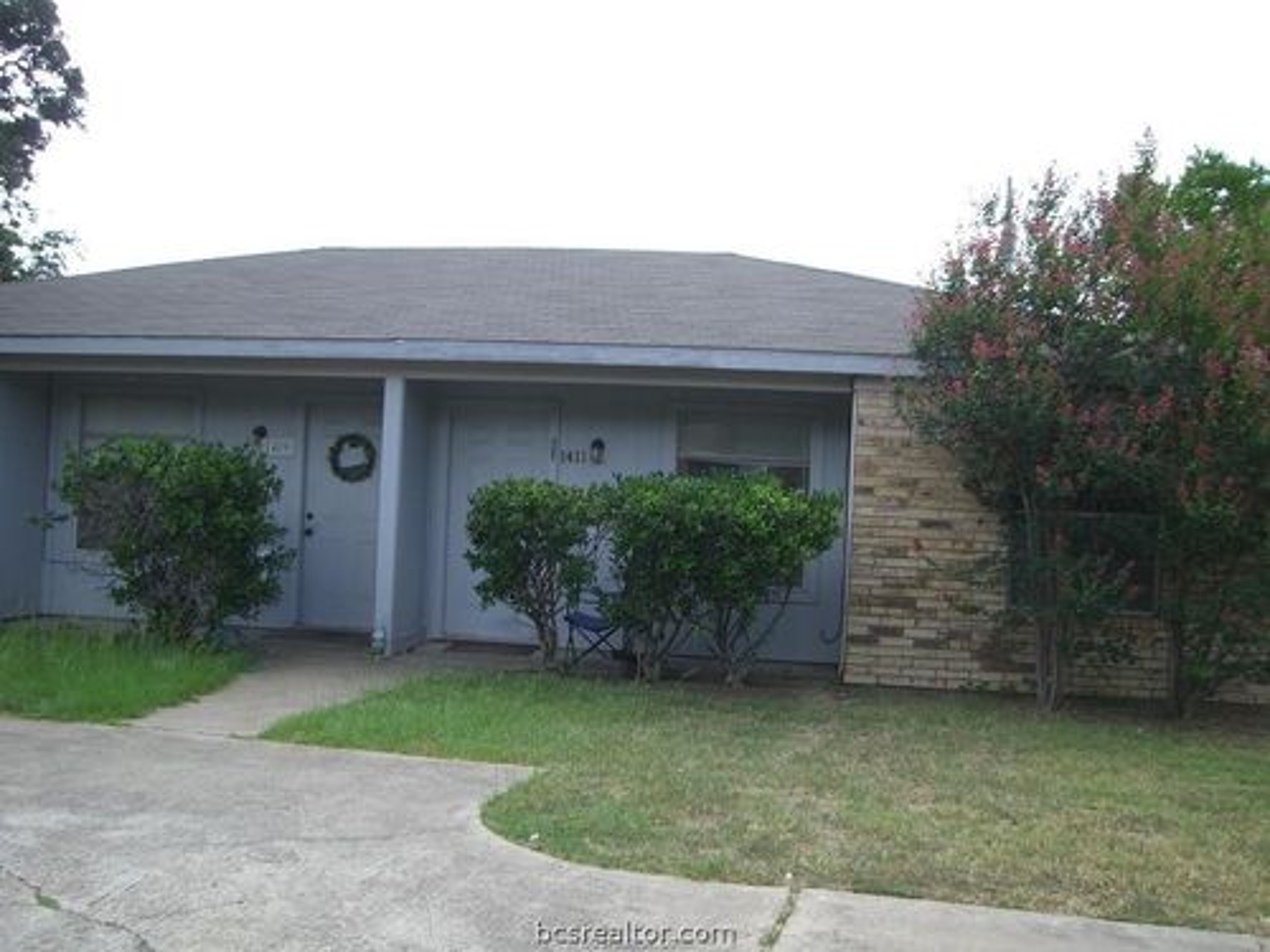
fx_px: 1394
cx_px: 635
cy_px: 476
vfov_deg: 37.7
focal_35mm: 38
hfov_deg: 49.0
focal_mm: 6.2
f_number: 2.7
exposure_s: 1/400
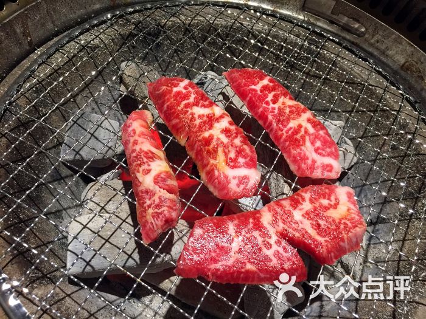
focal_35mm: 29
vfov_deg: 48.2
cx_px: 213
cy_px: 160
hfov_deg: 61.7
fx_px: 357
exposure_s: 1/33
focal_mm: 4.15
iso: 50
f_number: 2.2
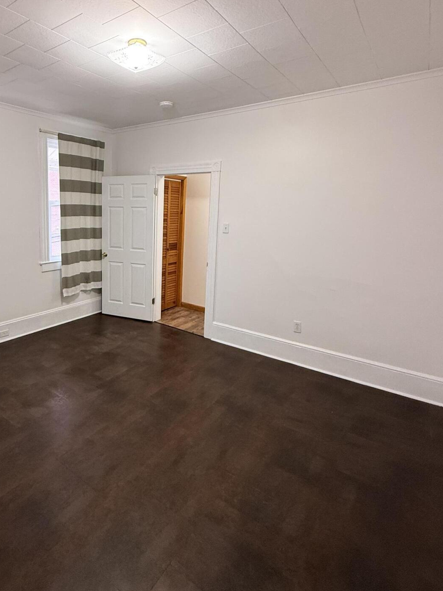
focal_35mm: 20
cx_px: 135
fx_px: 341
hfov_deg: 63.7
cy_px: 255
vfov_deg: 81.3
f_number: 2.2
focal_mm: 2.22
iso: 400
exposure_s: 1/60
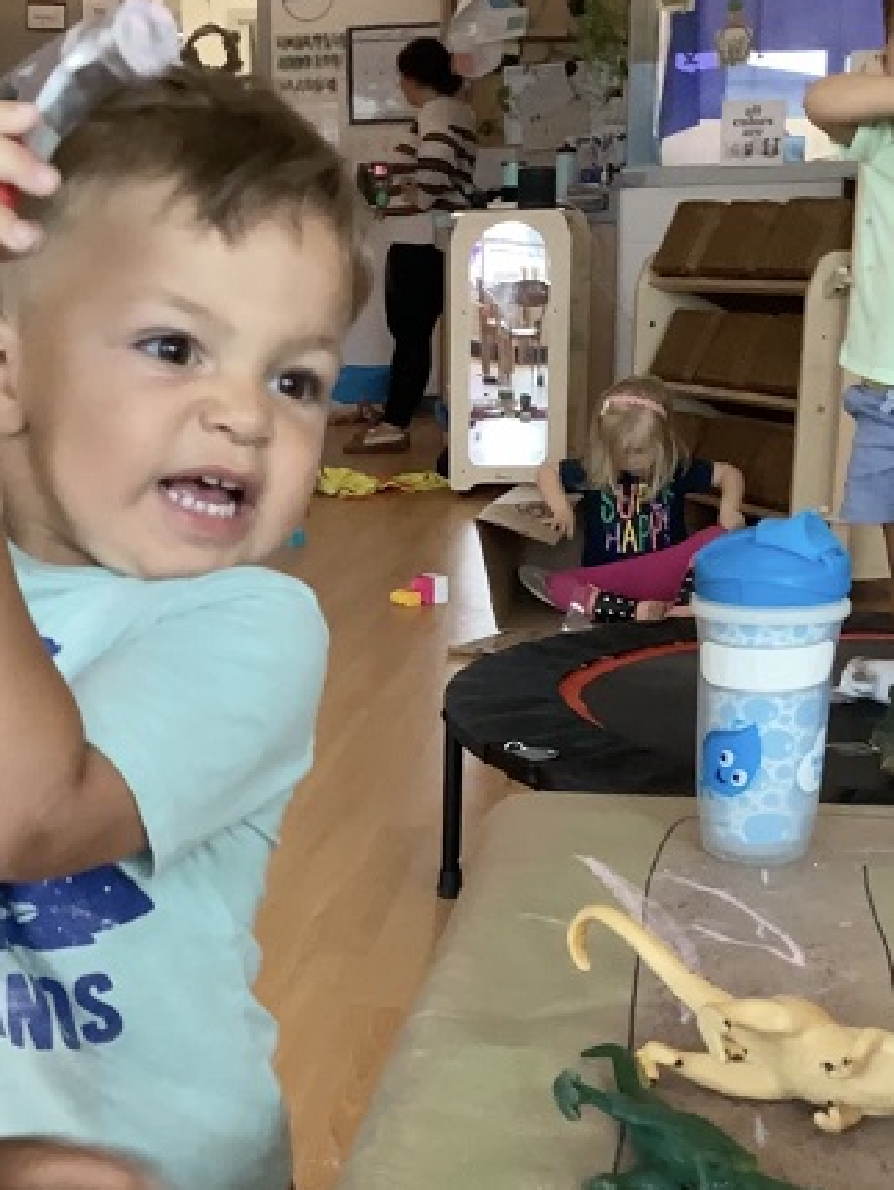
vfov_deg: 38.9
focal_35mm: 48
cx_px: 307
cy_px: 841
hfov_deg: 30.1
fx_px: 1651
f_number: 2.4
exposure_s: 1/50
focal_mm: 3.3
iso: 250
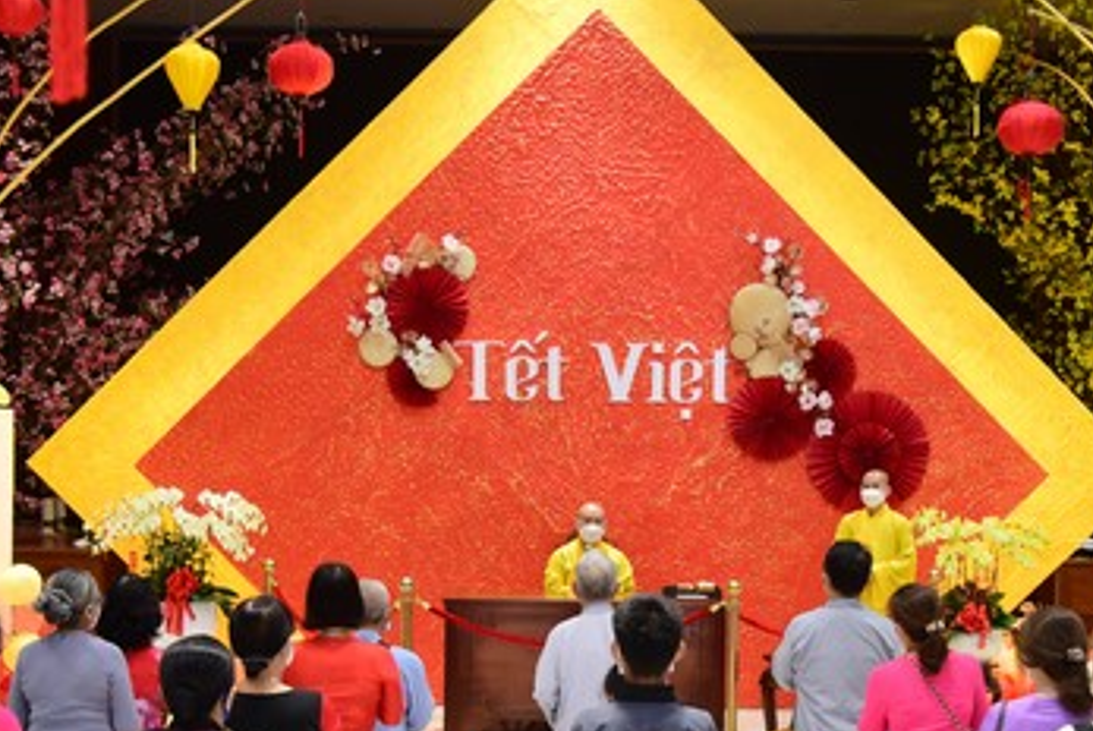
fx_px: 1762
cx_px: 598
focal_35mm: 58
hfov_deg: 34.4
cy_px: 526
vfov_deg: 23.2
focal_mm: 31
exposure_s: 1/160
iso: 2500
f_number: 4
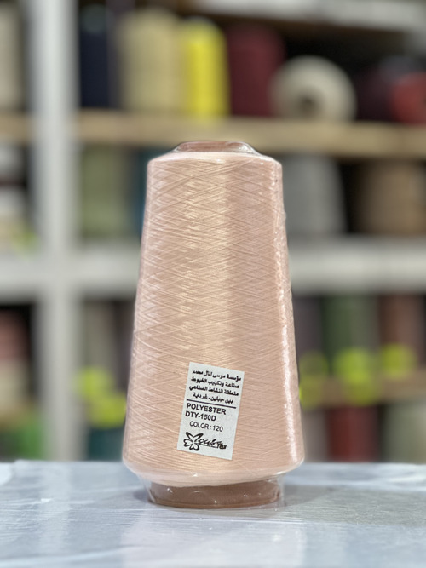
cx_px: 213
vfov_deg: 25.3
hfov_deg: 19.1
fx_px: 1264
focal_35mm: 77
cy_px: 284
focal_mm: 9
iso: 125
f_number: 2.8
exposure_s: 1/33
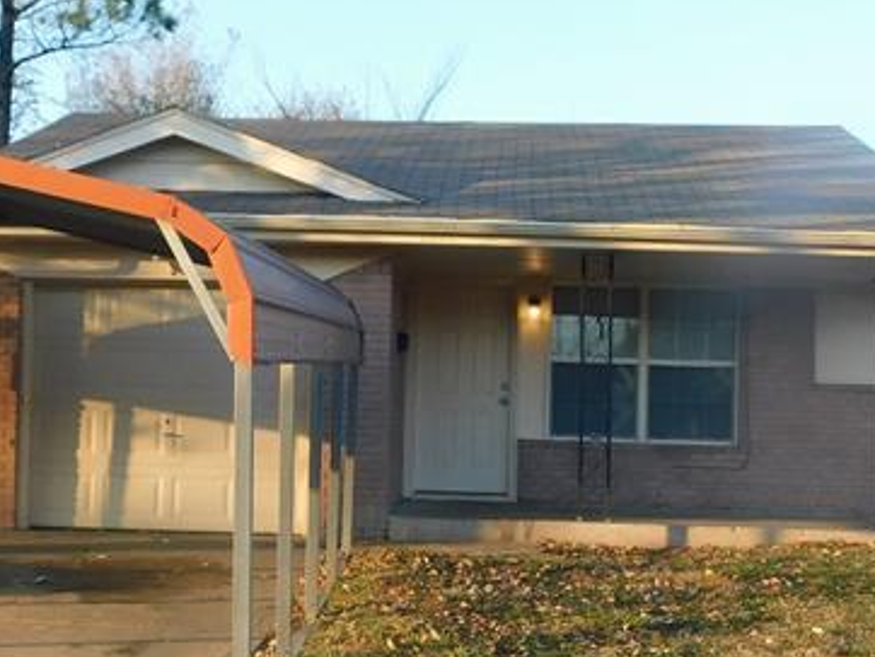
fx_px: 1644
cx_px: 343
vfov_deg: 22.6
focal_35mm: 65
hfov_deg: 29.7
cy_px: 372
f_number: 3
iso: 125
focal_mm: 4
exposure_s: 1/250
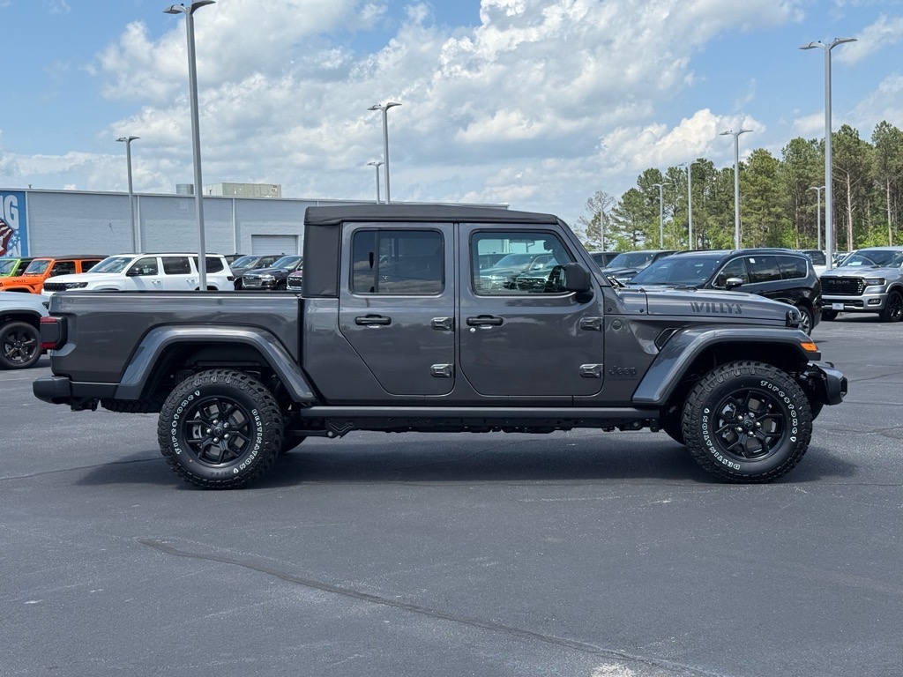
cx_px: 452
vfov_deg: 30.3
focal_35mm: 48
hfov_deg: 39.7
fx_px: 1252
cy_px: 338
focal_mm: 6.76
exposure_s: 1/4878
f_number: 1.78
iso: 80
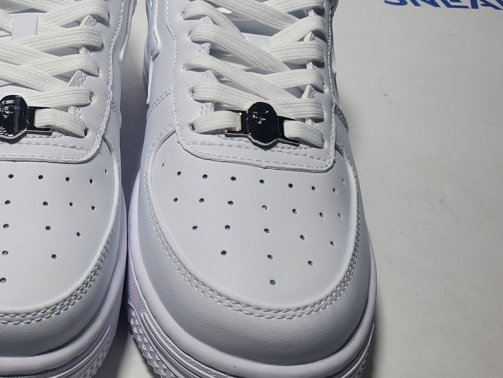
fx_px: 683
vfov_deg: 30.8
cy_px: 152
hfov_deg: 39.5
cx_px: 138
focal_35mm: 47
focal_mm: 4.3
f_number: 2.4
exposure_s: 1/265
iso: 50
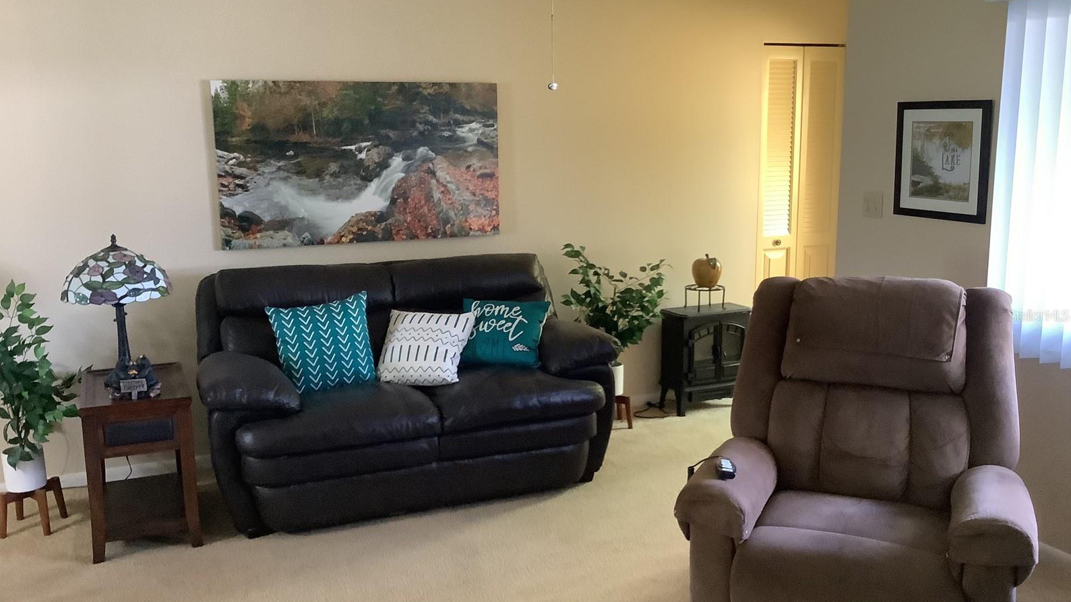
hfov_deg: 58.0
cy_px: 315
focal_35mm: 34
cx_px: 533
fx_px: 966
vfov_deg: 34.7
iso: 400
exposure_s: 1/33
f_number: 2.4
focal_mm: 3.3
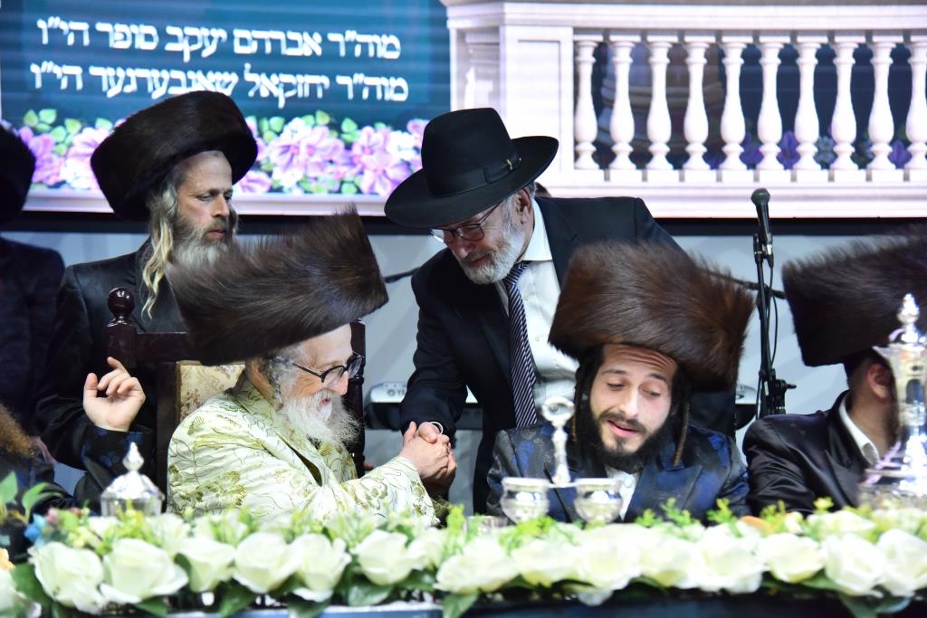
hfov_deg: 31.0
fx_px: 1674
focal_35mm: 65
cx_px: 464
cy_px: 309
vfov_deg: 20.9
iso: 2500
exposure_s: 1/640
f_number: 4
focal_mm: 65
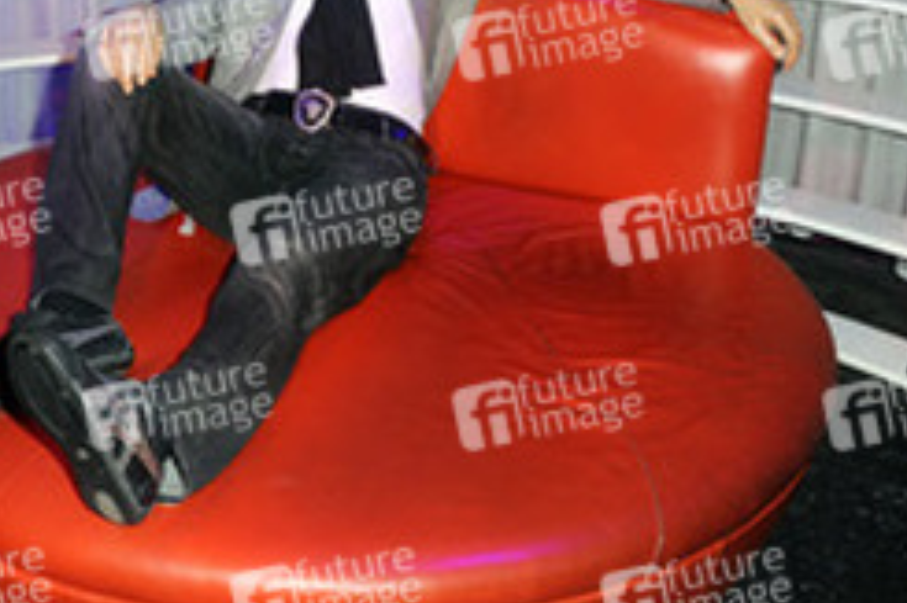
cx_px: 228
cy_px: 129
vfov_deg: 22.7
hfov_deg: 33.3
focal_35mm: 59
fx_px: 1485
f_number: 5.6
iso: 800
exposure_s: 1/100
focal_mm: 32
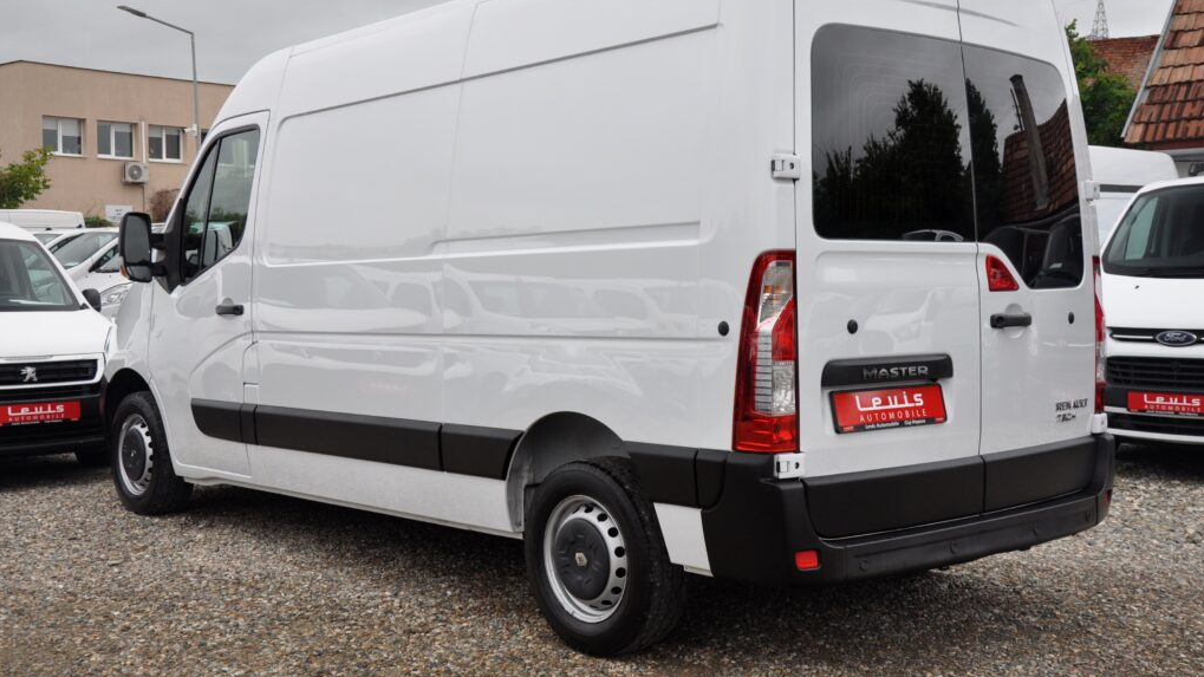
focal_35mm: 41
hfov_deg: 49.4
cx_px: 603
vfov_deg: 29.0
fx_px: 1309
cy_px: 280
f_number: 6.3
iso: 500
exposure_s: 1/160
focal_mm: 26
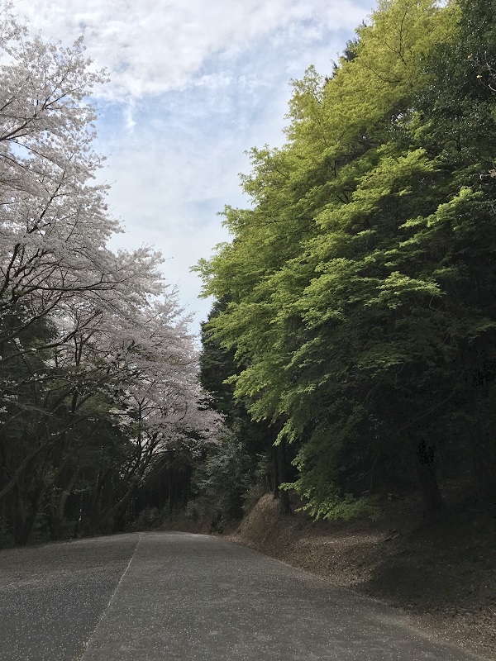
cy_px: 330
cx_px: 248
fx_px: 554
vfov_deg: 61.7
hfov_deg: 48.2
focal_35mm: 29
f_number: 2.2
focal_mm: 4.15
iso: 25
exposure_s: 1/2137
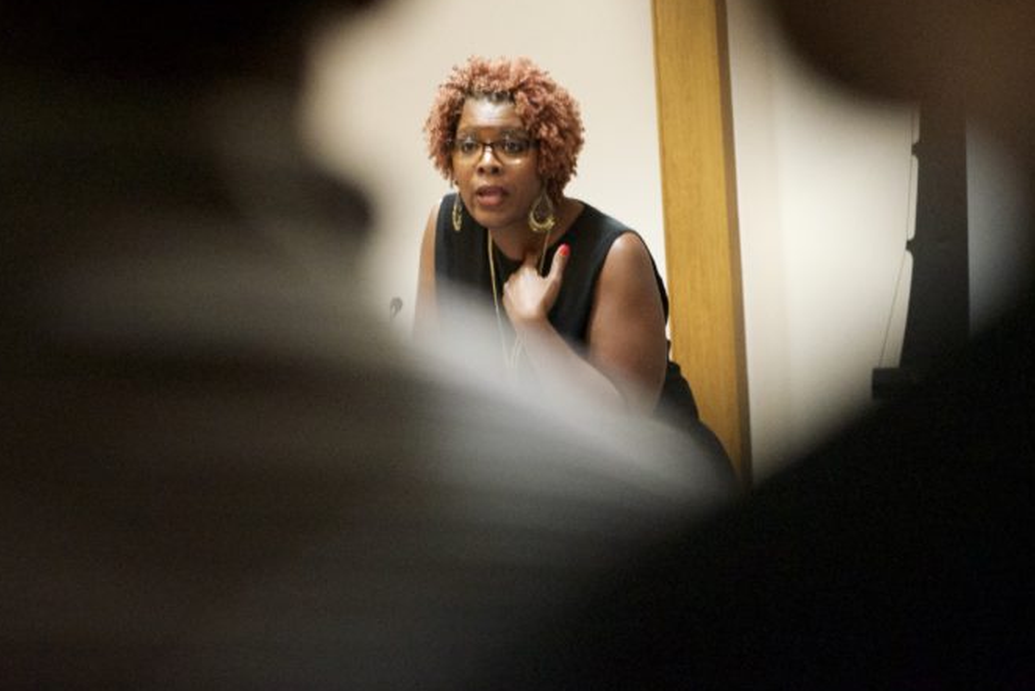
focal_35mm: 337
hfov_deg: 6.1
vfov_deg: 4.1
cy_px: 214
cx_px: 590
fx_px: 9684
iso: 6400
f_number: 5
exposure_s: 1/60
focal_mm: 145
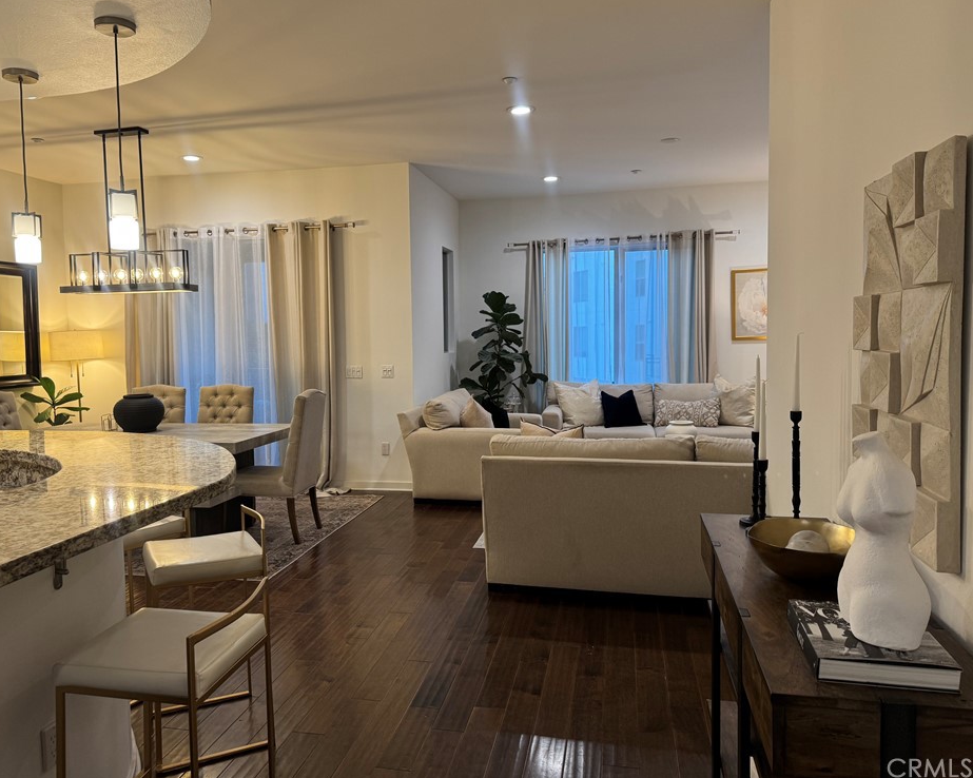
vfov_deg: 54.9
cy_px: 378
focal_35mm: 26
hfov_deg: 66.0
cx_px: 450
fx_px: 749
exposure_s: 1/60
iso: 125
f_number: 1.78
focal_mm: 6.76
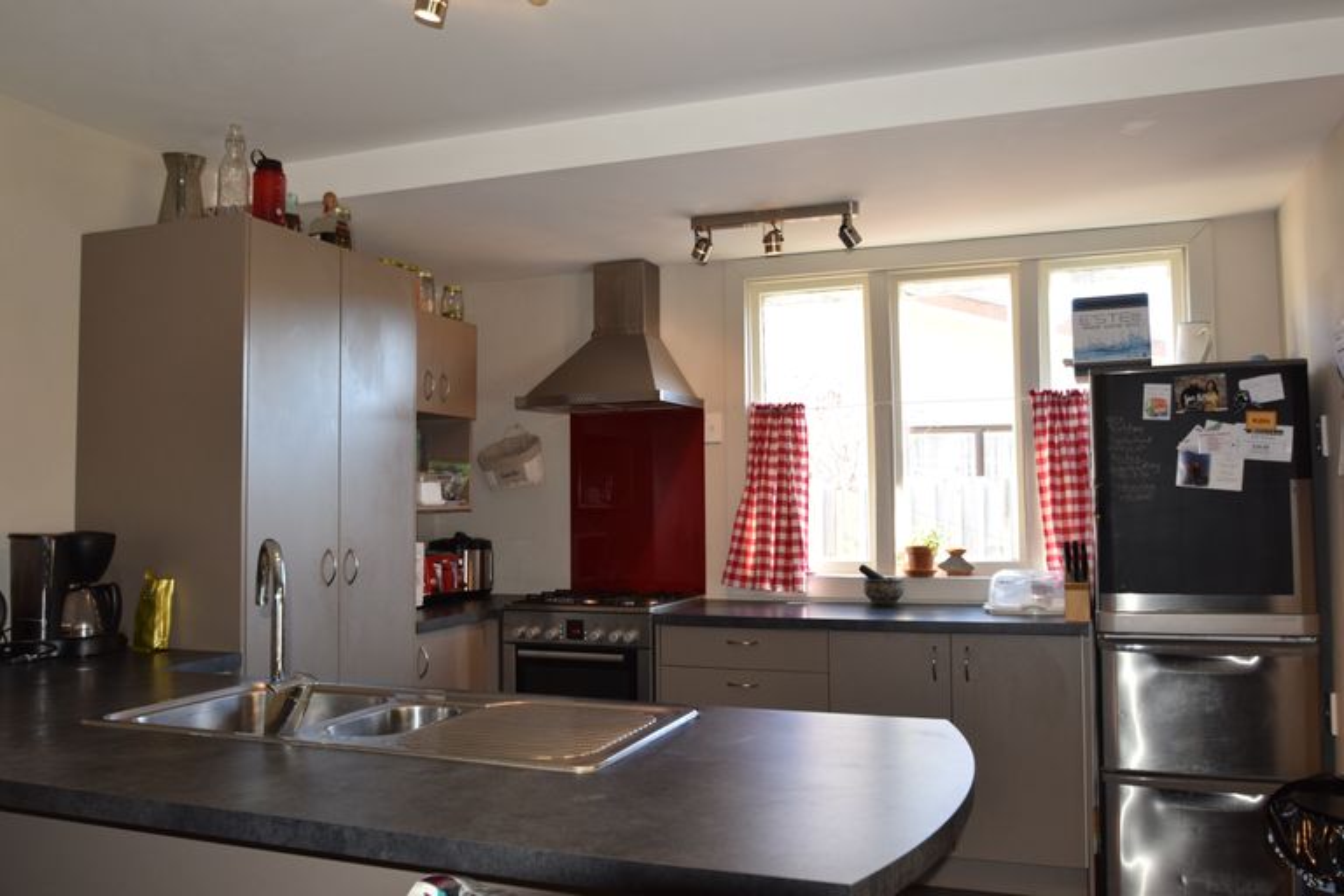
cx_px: 672
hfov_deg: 64.6
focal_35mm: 28
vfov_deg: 45.7
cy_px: 448
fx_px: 1064
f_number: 5.6
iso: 720
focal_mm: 19
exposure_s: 1/125
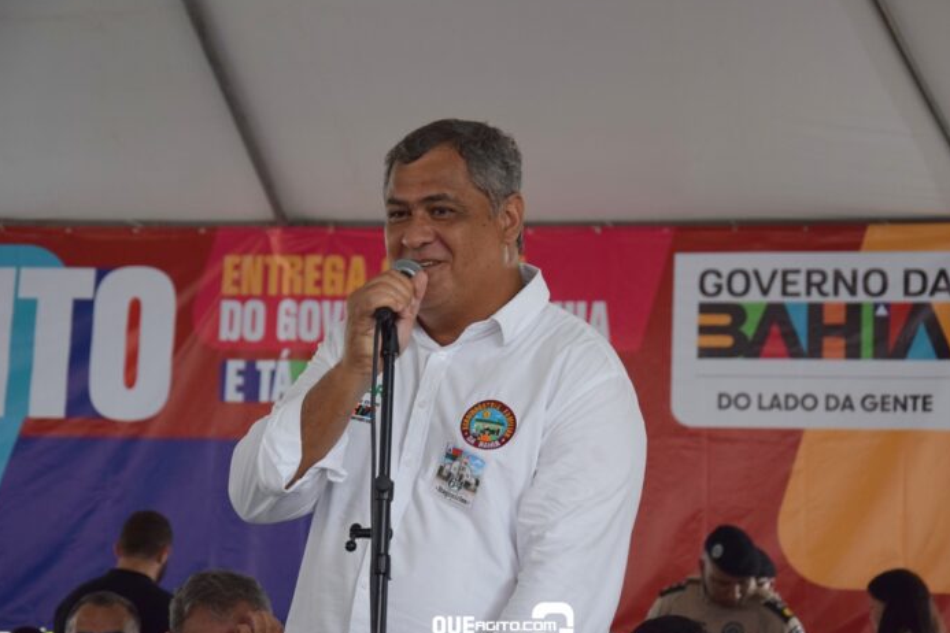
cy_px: 324
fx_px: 2797
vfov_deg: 12.9
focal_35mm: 106
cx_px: 500
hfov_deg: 19.3
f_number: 5.3
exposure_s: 1/200
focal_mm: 66
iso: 800
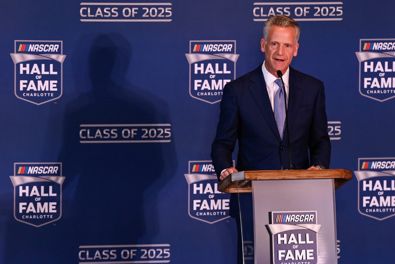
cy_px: 132
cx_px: 198
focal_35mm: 247
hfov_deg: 8.3
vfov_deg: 5.6
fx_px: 2710
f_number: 3.5
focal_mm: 165
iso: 1600
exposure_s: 1/500
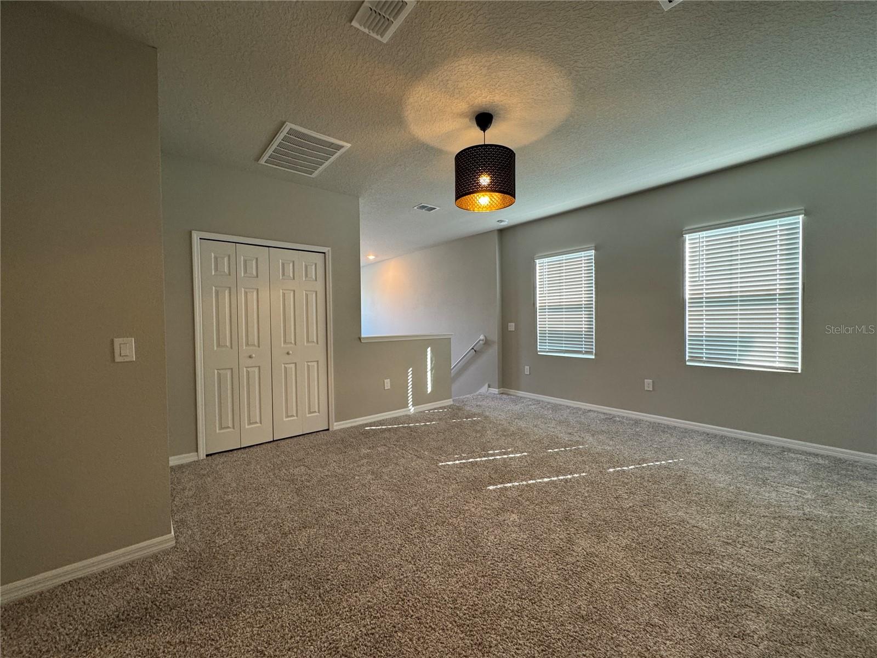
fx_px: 355
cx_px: 438
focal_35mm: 14
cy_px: 329
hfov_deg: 102.1
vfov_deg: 85.7
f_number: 2.2
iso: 200
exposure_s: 1/60
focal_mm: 2.22
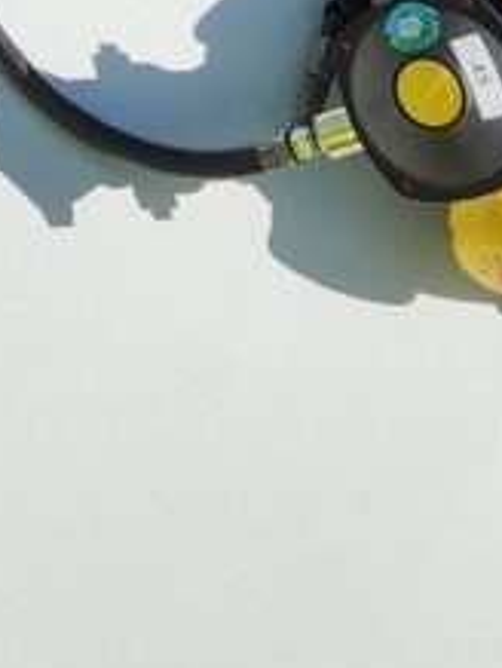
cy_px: -515
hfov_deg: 21.5
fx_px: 1177
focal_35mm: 61
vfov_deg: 21.5
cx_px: -168
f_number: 2.2
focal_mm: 2.2
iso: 50
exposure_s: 1/2456
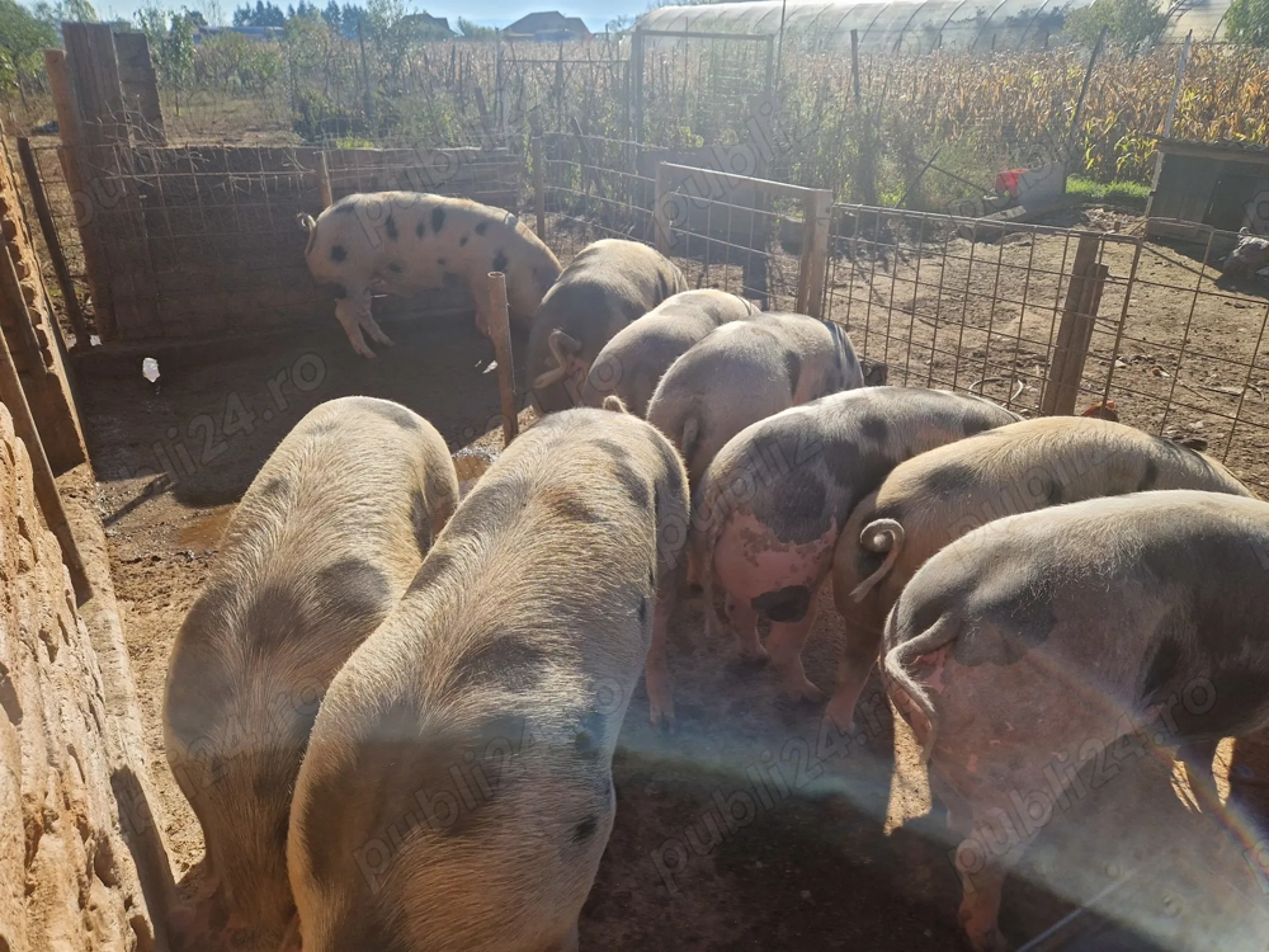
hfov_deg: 73.9
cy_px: 476
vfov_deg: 58.9
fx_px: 843
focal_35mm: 23
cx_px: 634
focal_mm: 5.4
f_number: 1.8
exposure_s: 1/1216
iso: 50
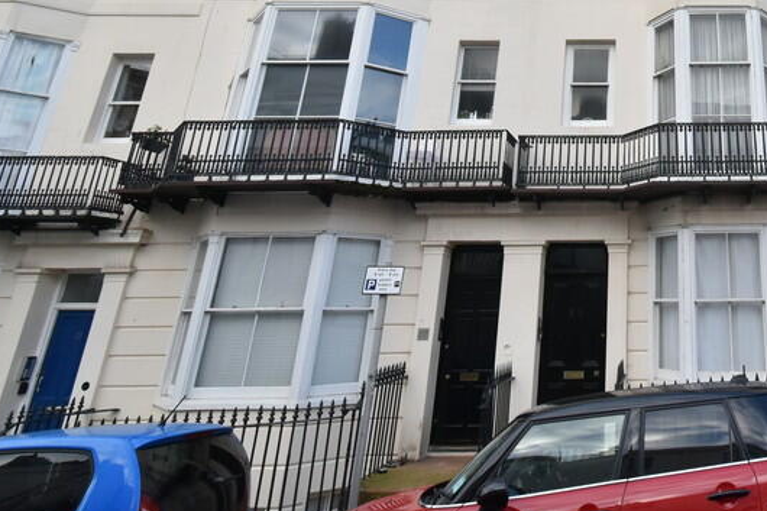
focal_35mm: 29
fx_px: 618
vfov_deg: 40.7
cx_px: 658
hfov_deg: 56.8
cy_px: 30
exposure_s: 1/200
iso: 500
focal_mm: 10
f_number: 8
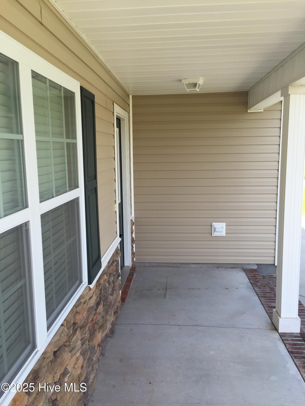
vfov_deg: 61.7
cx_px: 152
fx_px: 341
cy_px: 203
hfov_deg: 48.2
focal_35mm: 29
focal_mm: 4.15
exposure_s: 1/628
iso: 32
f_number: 2.2
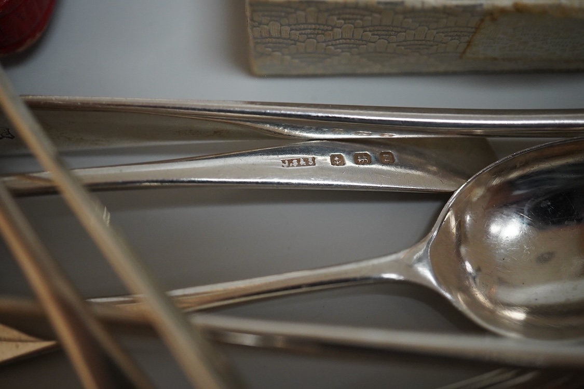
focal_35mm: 45
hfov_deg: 43.6
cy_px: 194
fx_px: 730
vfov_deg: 29.9
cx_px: 292
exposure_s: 1/500
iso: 2500
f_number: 5
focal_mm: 30
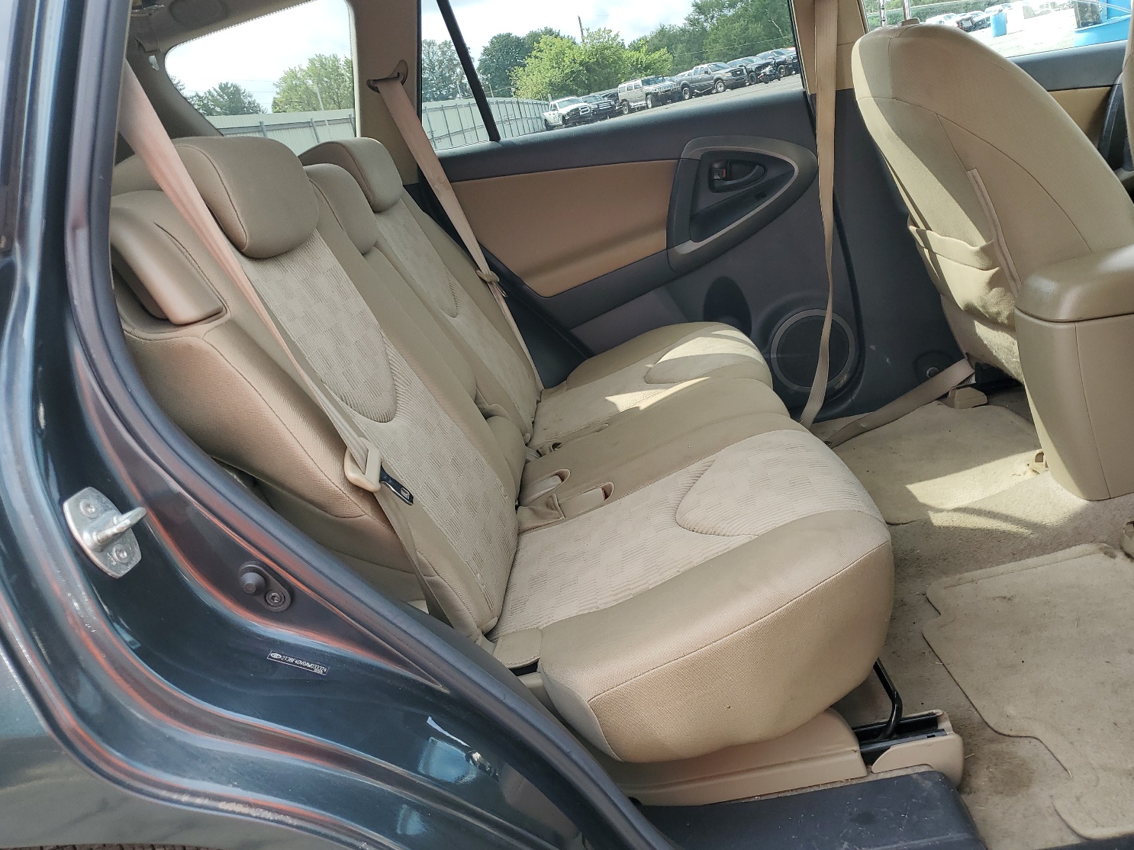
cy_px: 413
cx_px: 601
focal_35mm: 28
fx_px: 917
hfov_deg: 63.4
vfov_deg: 49.7
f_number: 1.5
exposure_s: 1/435
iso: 50
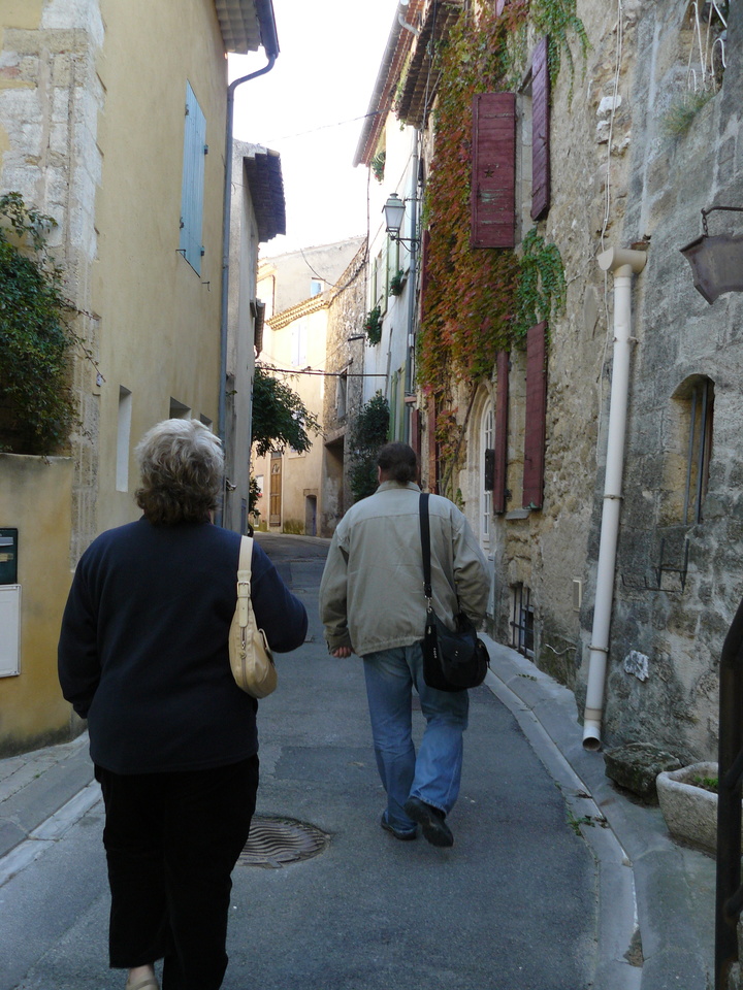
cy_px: 495
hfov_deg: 39.7
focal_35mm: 36
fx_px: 1030
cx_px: 372
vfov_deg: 51.4
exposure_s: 1/100
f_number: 2.8
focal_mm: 6
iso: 100
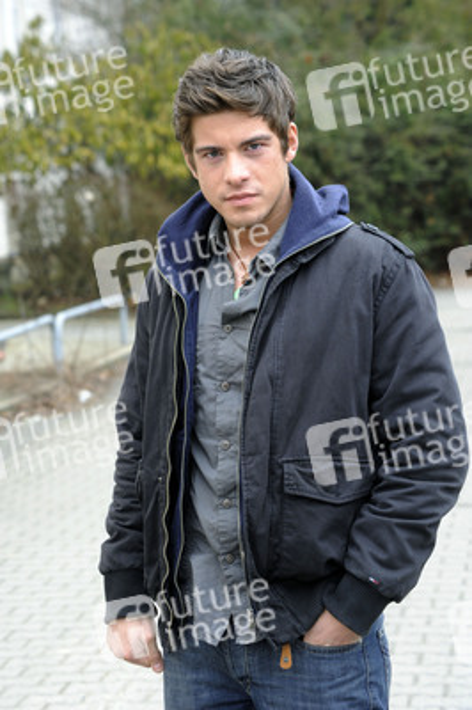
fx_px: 1871
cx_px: 236
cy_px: 355
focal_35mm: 95
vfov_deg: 21.5
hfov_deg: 14.4
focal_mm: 95
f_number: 8
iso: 1250
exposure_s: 1/250
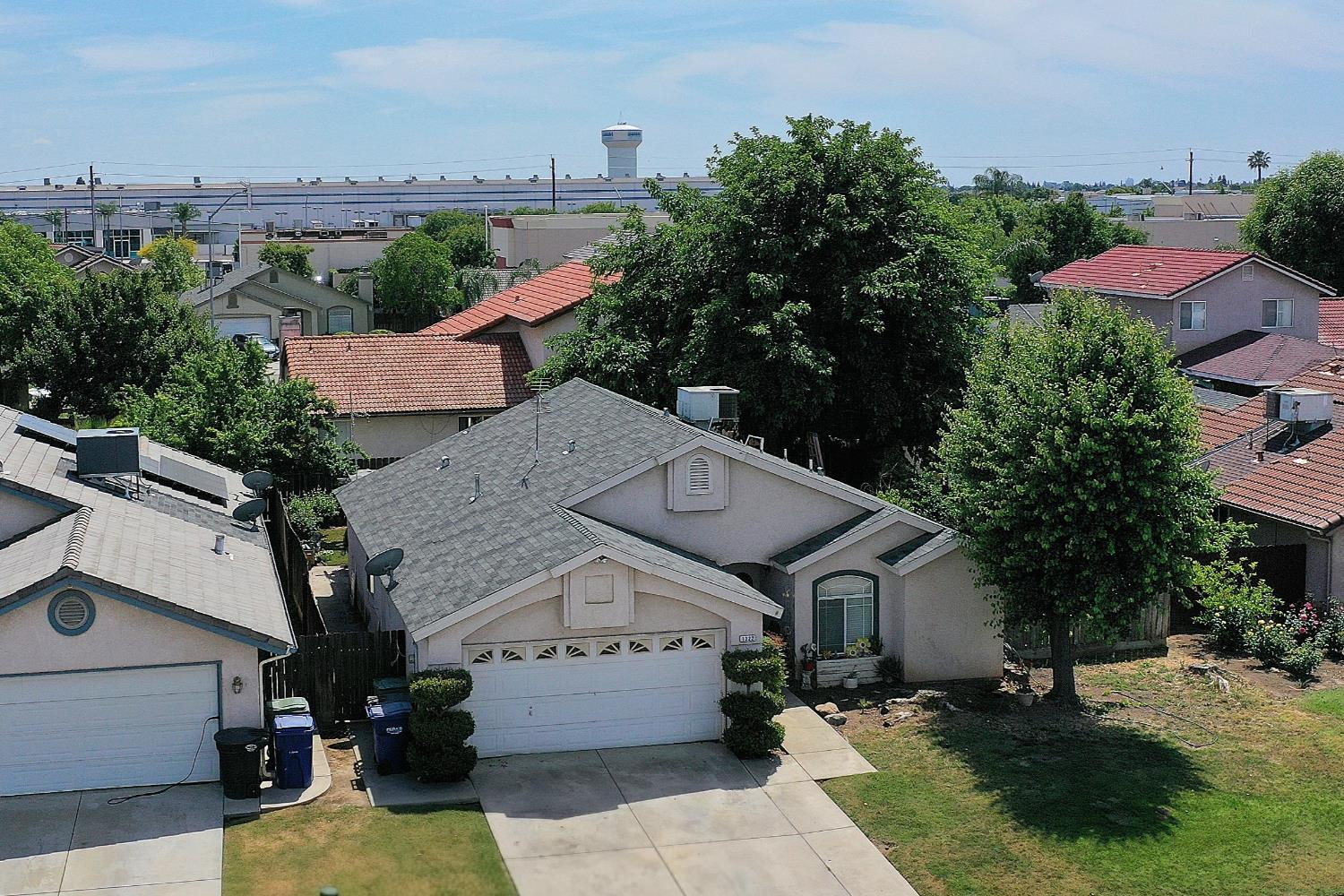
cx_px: 672
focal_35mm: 28
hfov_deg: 65.5
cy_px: 448
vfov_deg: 46.4
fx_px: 1045
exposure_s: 1/2000
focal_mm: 10.26
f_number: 4.5
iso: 100
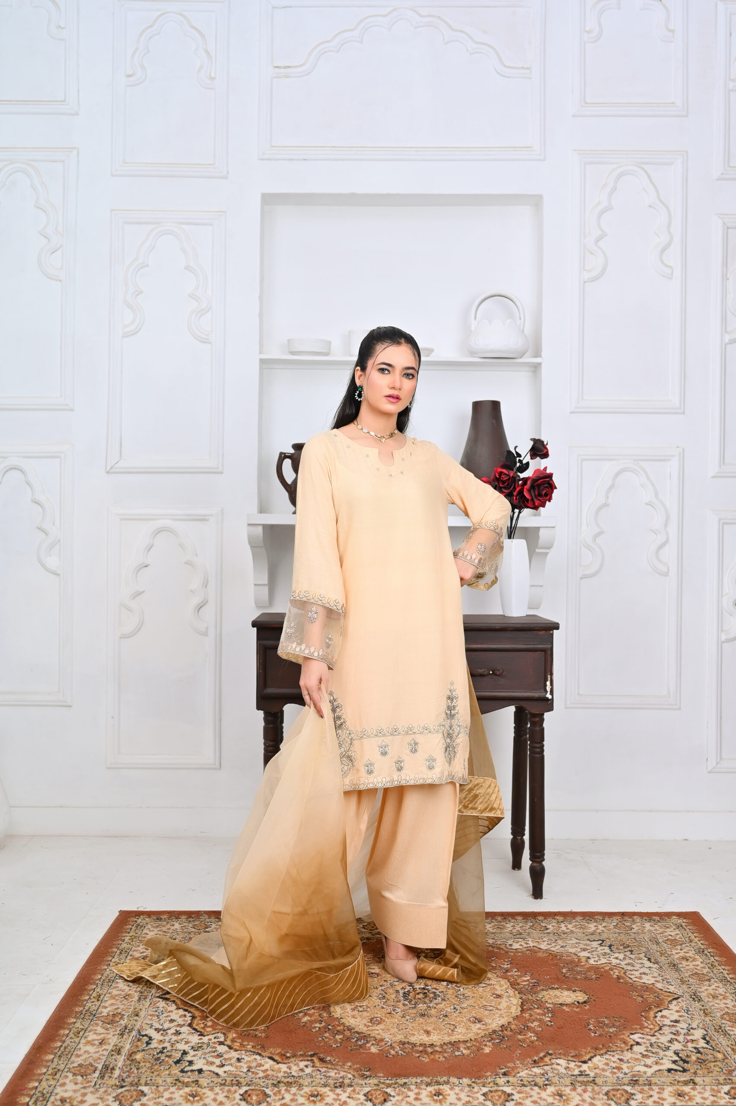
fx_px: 1075
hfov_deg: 37.8
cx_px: 368
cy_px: 553
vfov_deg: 54.5
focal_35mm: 35
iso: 320
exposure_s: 1/160
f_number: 4
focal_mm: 35
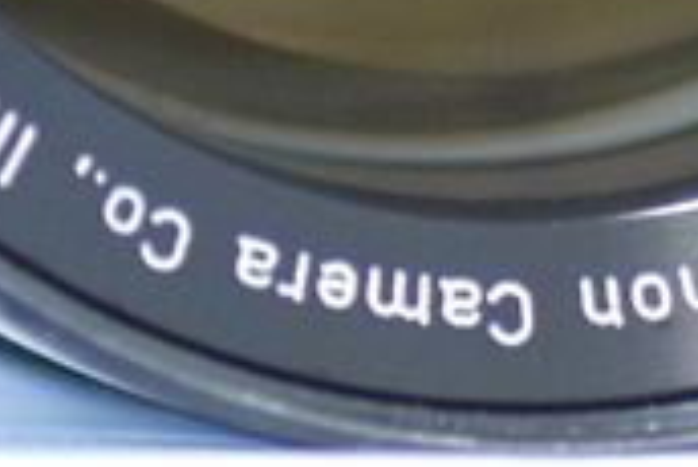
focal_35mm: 733
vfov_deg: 1.9
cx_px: -455
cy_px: -1036
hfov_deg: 2.8
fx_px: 14224
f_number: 2.8
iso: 800
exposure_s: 1/20
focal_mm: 70
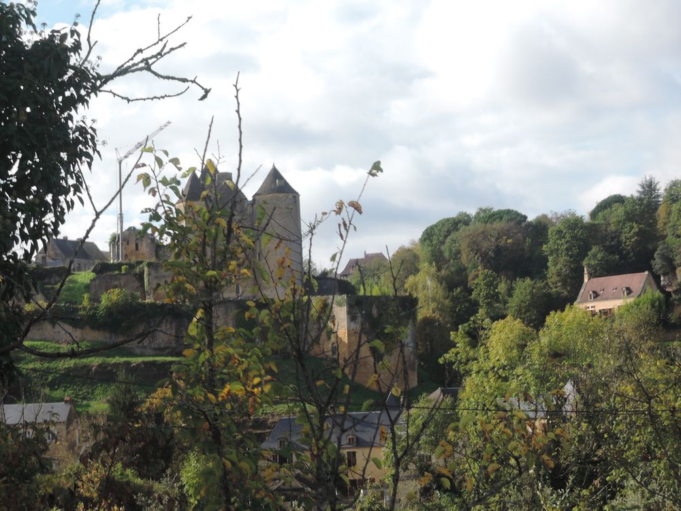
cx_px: 340
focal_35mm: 75
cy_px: 256
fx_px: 1475
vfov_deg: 19.6
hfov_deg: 26.0
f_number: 5.2
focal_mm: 16
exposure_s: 1/250
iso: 80
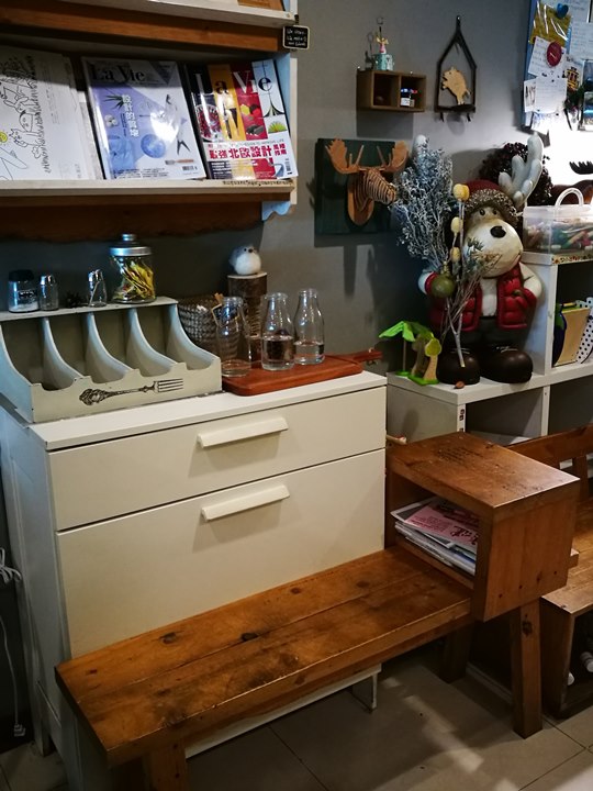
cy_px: 396
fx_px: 754
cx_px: 296
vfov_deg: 55.4
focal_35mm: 33
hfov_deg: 42.9
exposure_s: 1/24
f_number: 2.2
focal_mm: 4.5
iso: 400
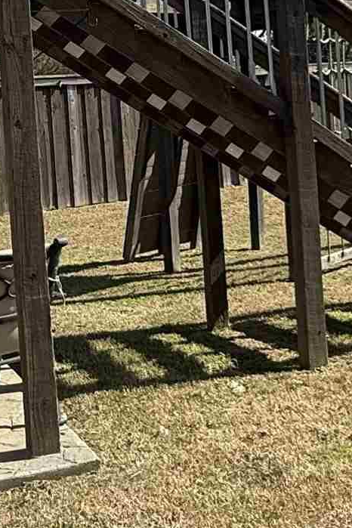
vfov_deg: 30.7
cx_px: 134
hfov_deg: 21.2
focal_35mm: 64
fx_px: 939
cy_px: 113
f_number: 2.2
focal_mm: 2.22
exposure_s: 1/901
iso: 50
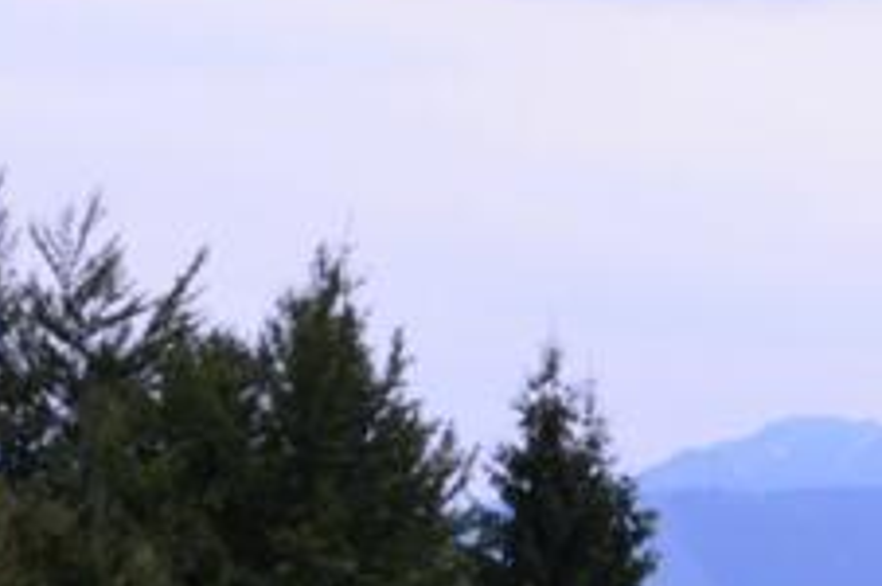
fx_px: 3779
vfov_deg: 8.7
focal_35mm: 154
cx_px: 1251
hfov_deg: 12.7
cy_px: 738
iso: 1250
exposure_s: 1/30
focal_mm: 35
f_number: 7.1
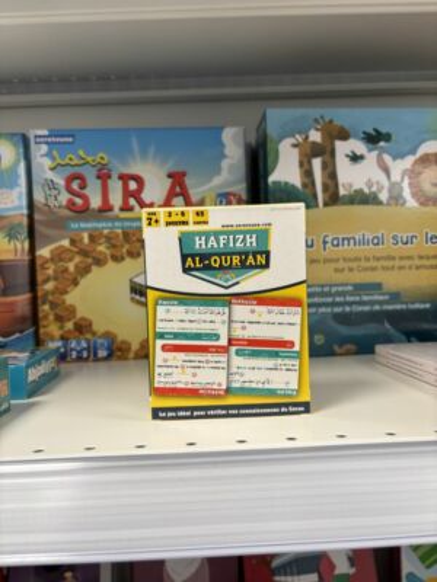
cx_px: 218
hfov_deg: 53.1
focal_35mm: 26
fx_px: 438
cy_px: 291
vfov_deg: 67.3
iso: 125
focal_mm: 5.96
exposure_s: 1/100
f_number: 1.6
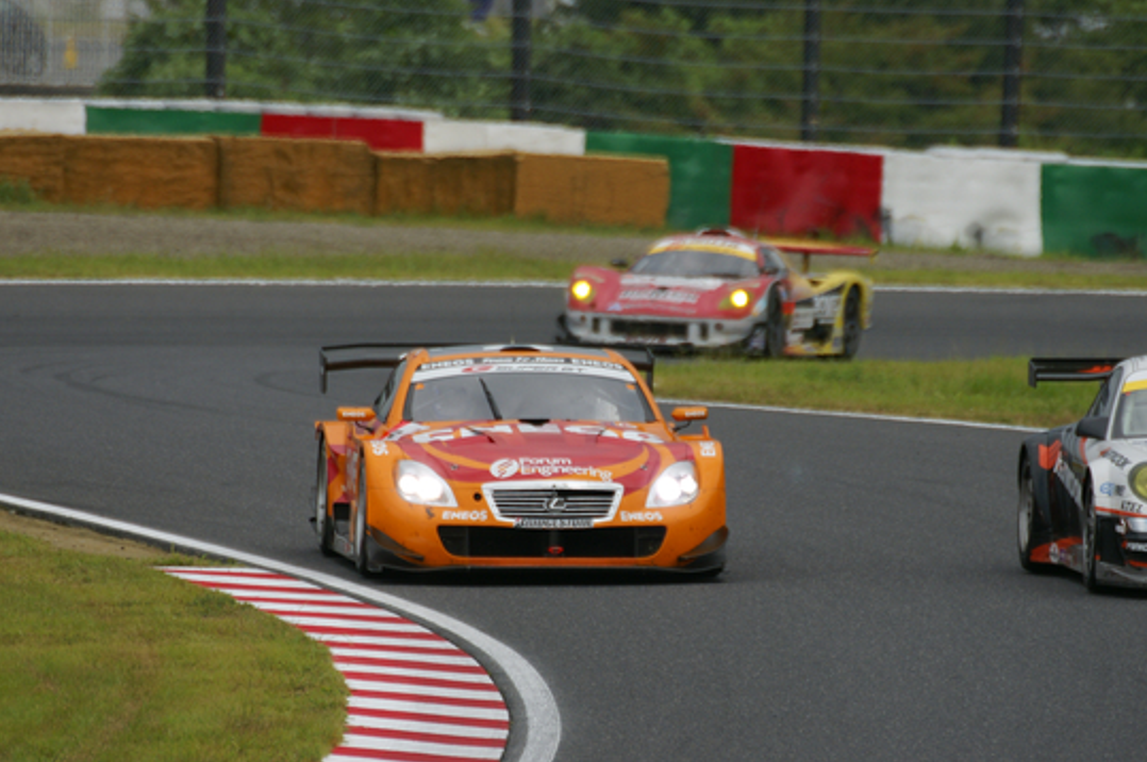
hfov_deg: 2.9
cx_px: 609
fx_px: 22689
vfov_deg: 1.9
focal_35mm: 713
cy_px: 409
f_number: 6.3
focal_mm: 400
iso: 200
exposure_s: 1/1000
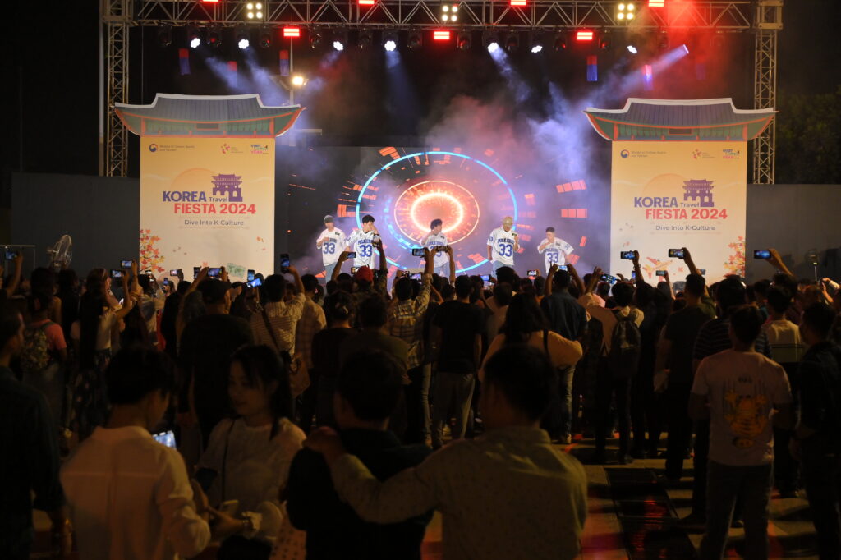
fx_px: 981
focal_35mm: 42
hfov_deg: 46.4
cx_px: 420
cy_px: 280
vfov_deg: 31.9
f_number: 4.5
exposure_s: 1/400
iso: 2500
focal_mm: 42
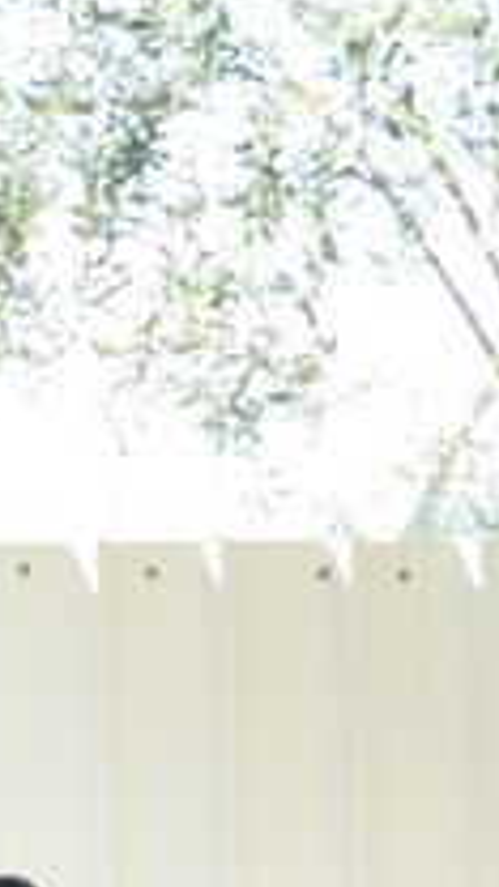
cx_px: -721
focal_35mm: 325
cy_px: 1258
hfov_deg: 3.7
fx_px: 7645
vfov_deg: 6.6
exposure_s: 1/125
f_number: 5.6
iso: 200
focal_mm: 42
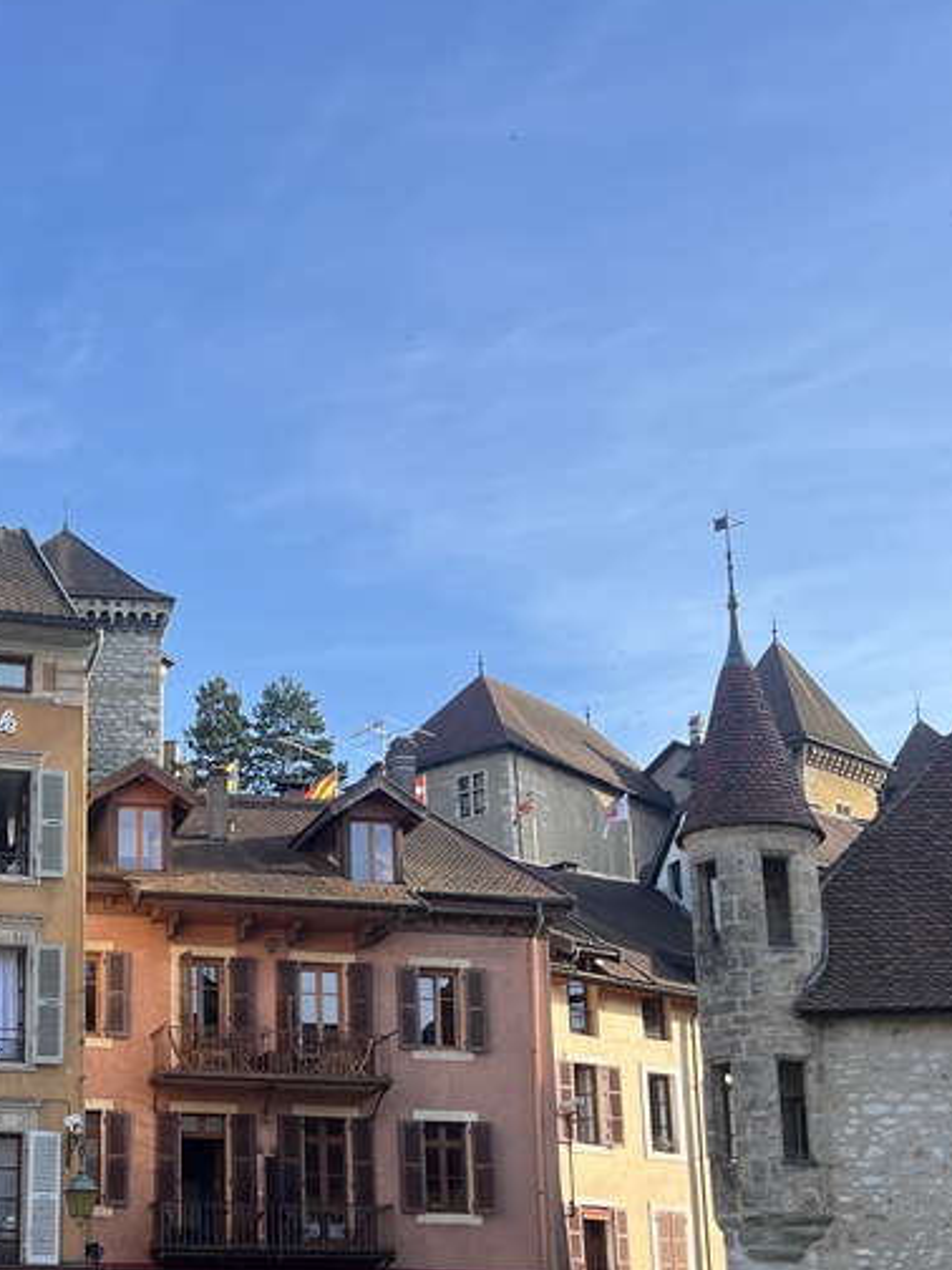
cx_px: 164
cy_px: 897
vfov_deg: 36.2
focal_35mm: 52
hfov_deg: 27.4
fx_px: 1907
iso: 50
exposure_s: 1/1395
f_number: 1.5
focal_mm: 5.7
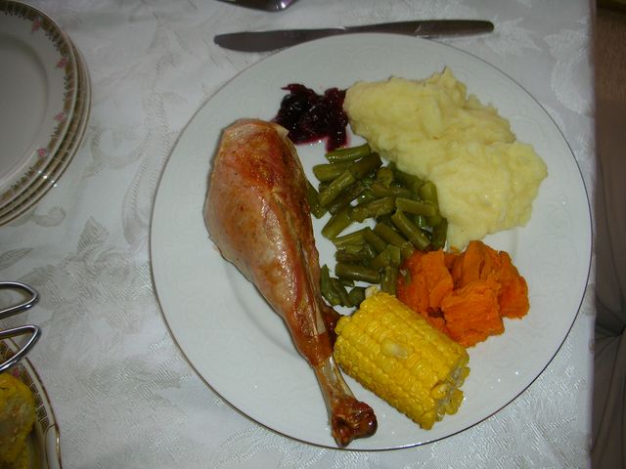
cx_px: 313
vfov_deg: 40.7
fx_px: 633
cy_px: 234
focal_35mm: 35
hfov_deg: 52.6
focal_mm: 5.8
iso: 50
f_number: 3
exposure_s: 1/60.1
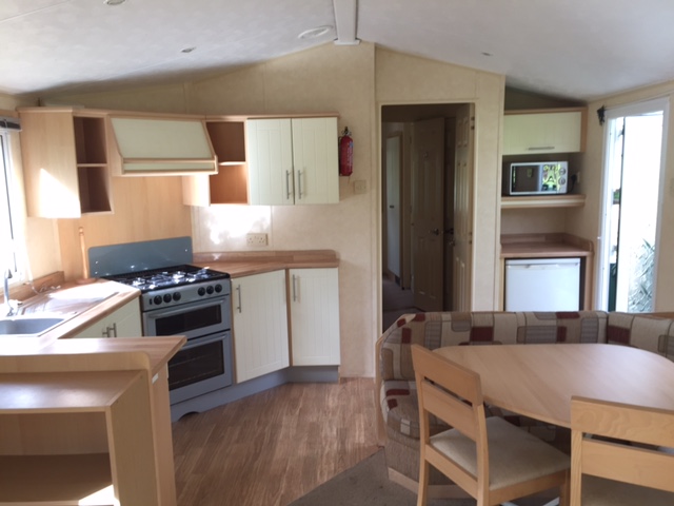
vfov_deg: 48.2
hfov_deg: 61.7
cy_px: 253
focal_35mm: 29
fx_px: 565
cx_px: 337
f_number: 2.2
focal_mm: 4.15
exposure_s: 1/50
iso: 40
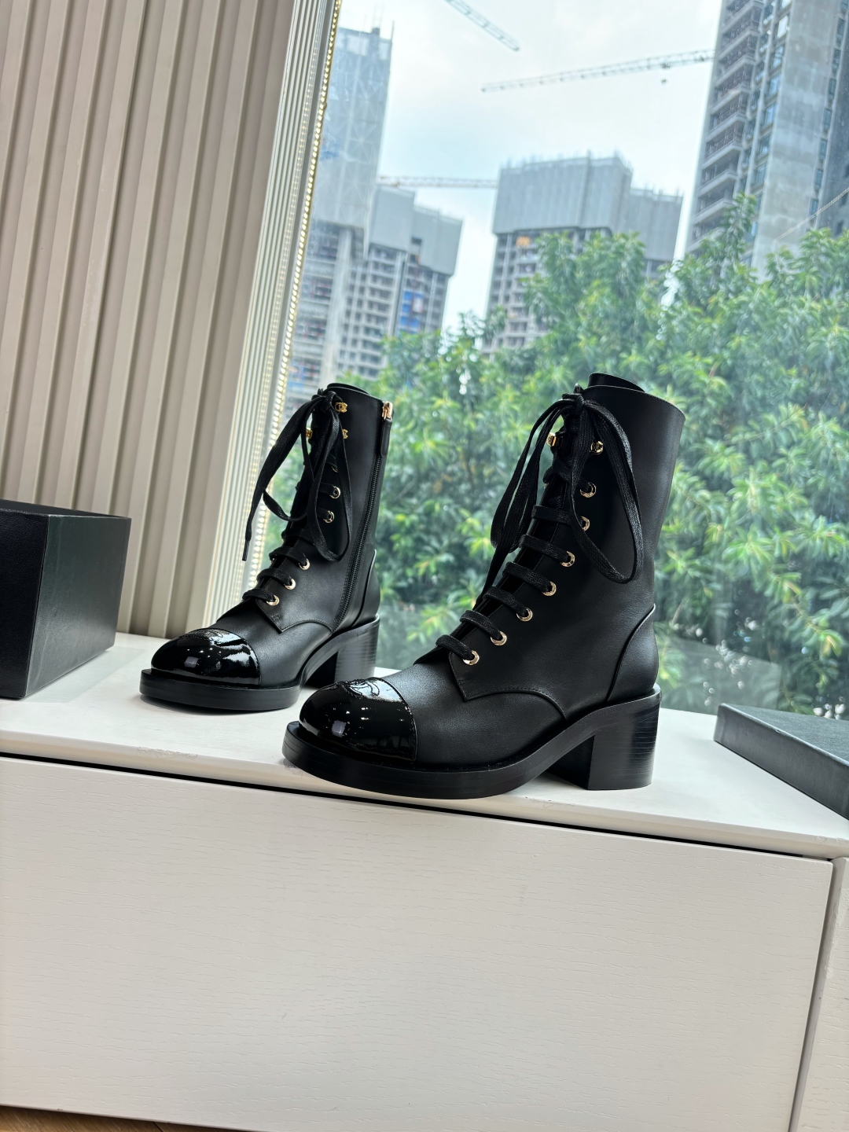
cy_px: 566
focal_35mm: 26
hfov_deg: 53.1
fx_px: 850
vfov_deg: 67.3
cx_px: 424
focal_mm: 5.96
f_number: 1.6
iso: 50
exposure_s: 1/172
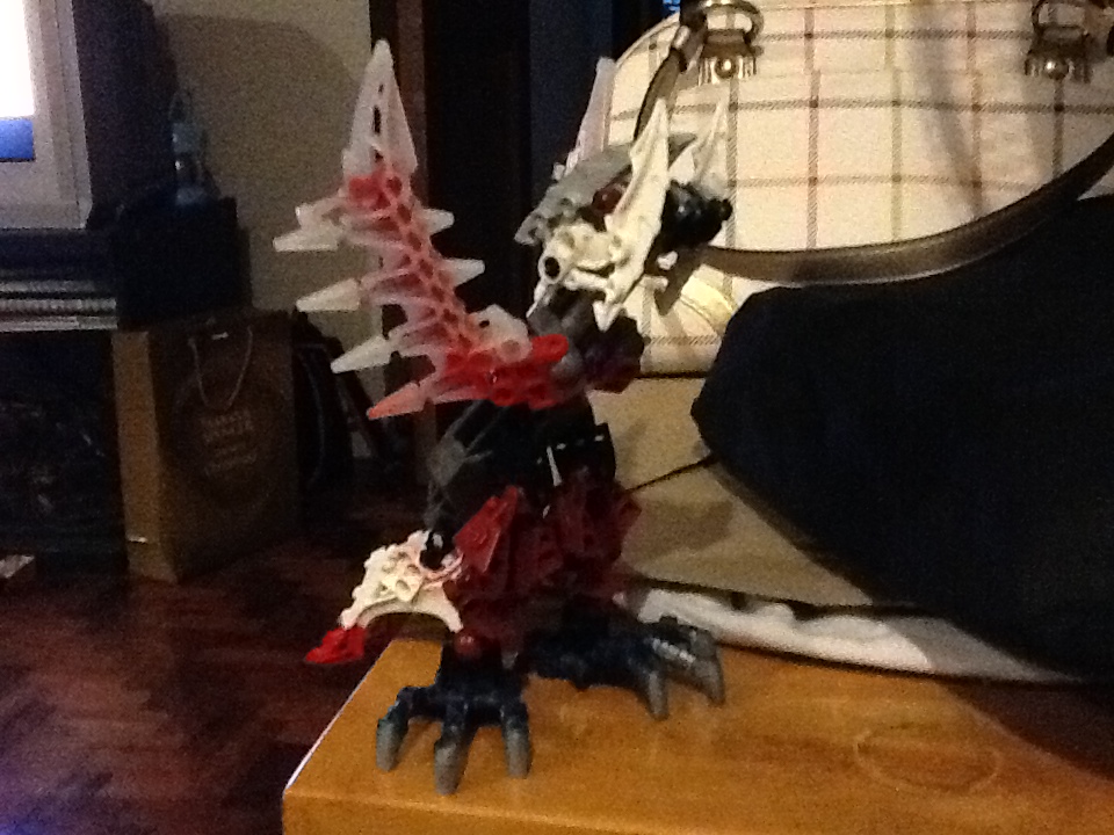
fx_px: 1416
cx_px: 557
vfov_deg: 32.9
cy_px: 418
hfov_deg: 42.9
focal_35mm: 44
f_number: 2.4
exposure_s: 1/15
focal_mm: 2.03
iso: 640
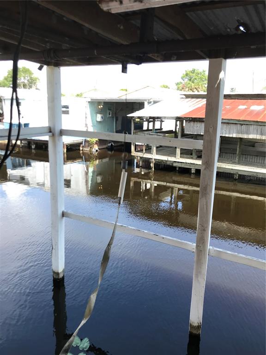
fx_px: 287
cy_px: 178
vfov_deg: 63.4
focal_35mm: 28
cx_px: 133
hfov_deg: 49.7
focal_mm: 3.99
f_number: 1.8
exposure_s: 1/422
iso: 20
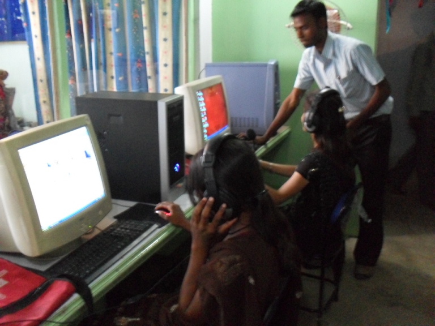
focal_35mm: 38
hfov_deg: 49.0
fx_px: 478
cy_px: 163
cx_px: 218
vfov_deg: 37.7
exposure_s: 1/10
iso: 400
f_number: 2.8
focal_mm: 6.3
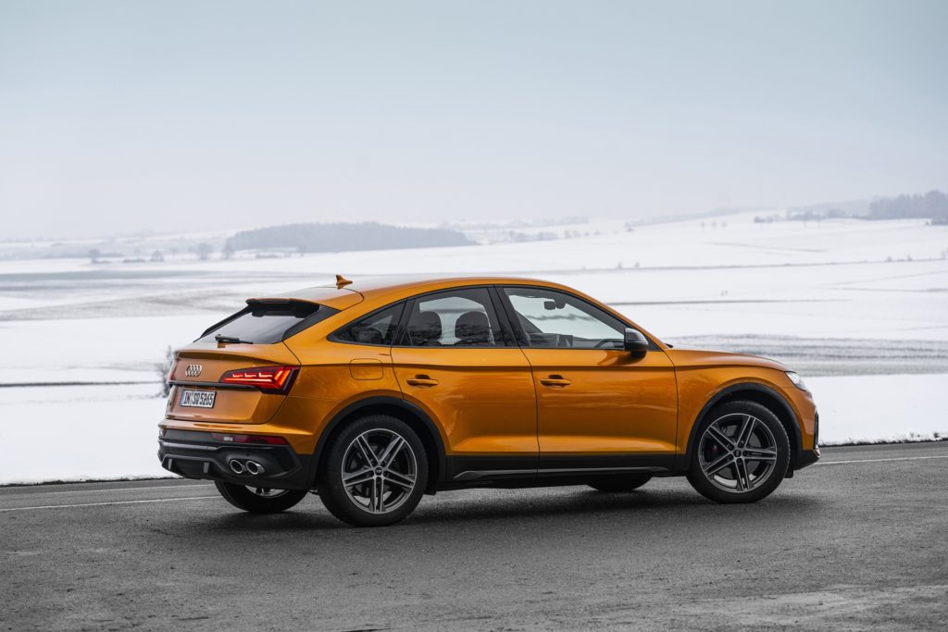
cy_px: 316
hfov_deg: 17.5
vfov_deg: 11.7
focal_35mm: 117
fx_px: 3081
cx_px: 474
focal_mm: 117
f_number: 5
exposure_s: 1/100
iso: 160
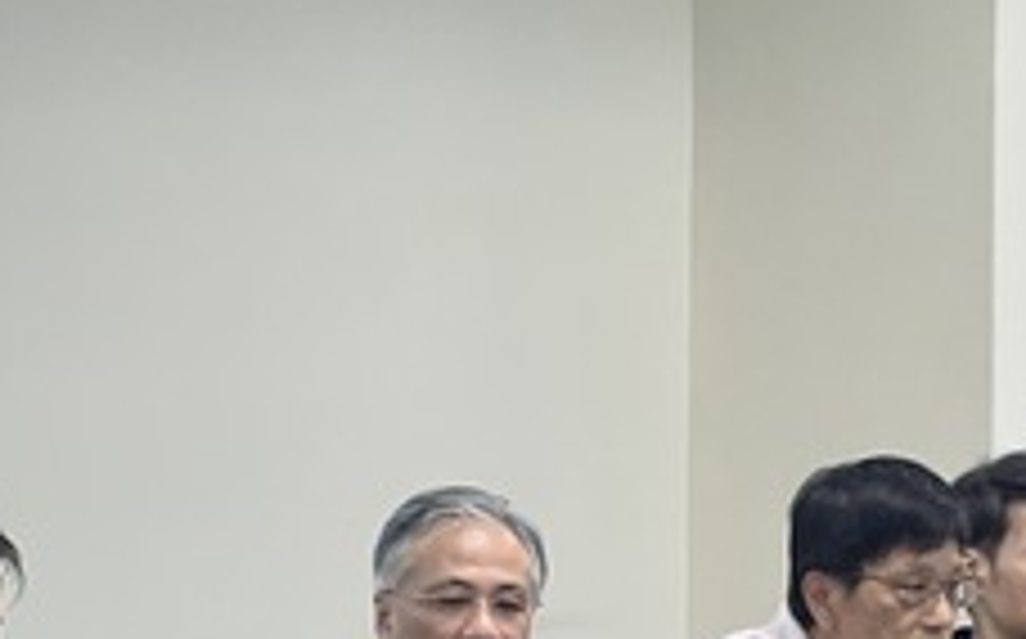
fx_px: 7012
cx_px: -32
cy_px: 290
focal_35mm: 251
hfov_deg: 8.3
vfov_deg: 5.2
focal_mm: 9
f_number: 2.8
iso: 250
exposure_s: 1/120
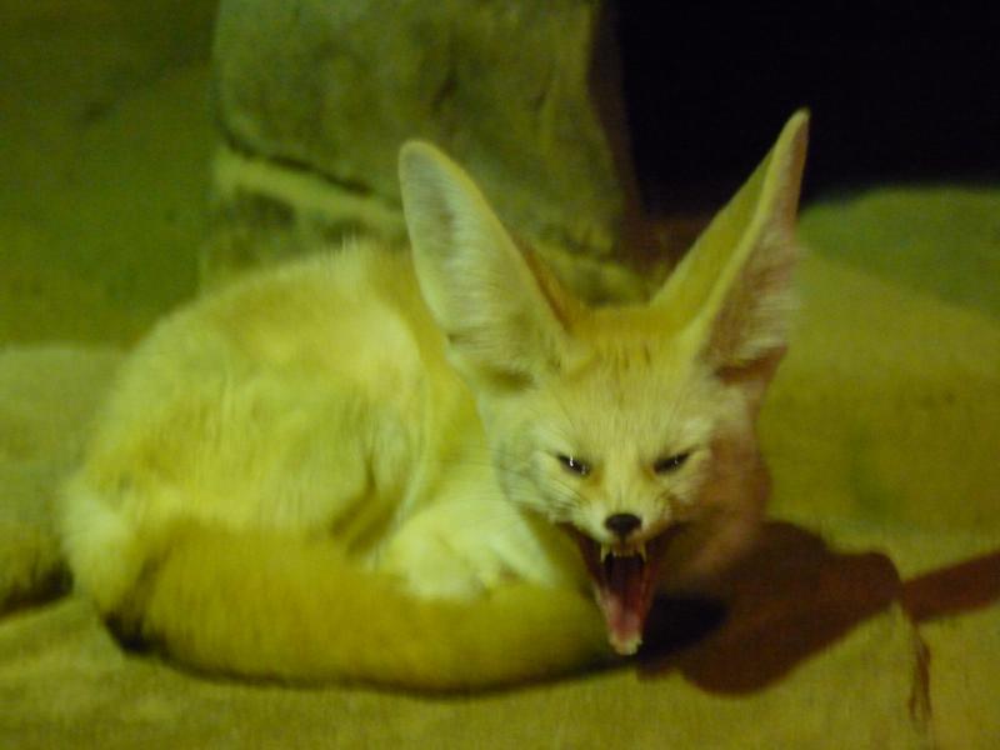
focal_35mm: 184
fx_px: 5315
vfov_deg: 8.1
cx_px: 500
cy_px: 375
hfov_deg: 10.7
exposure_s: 1/25
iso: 800
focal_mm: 32.7
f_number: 3.7
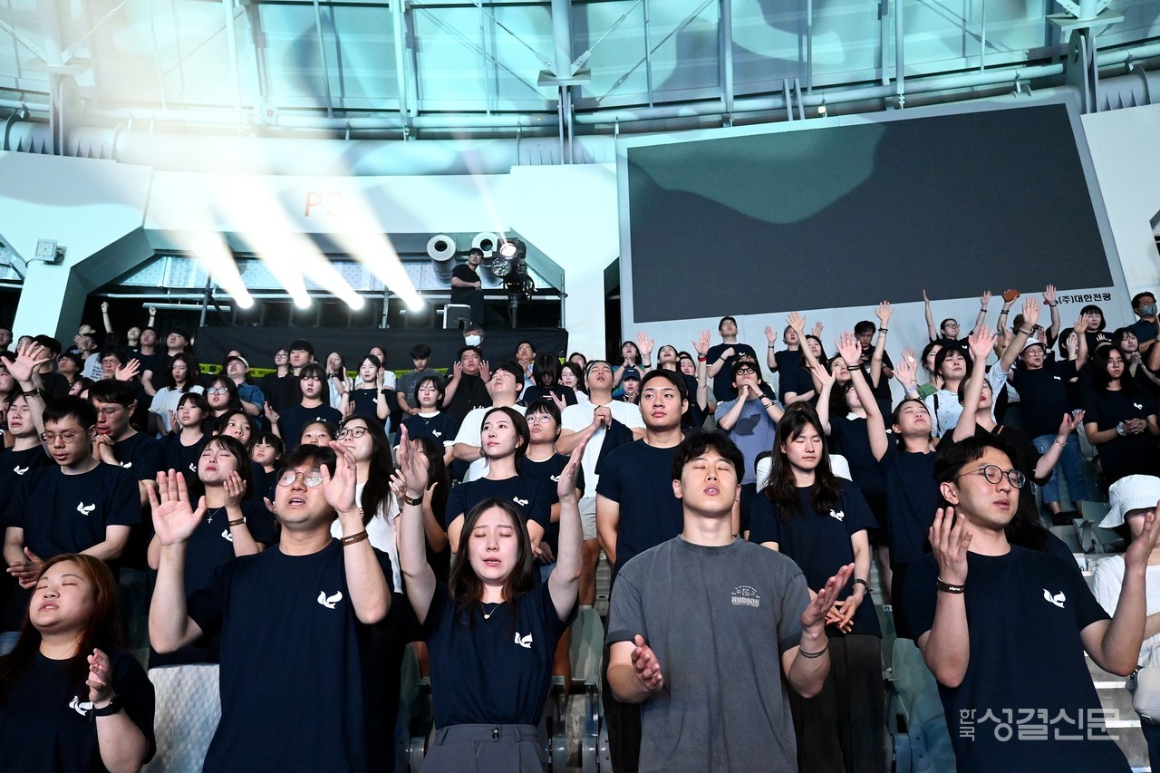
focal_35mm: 29
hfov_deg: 63.2
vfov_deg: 44.6
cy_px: 386
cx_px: 580
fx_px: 942
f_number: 3.8
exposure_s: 1/60
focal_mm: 19.5
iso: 4500
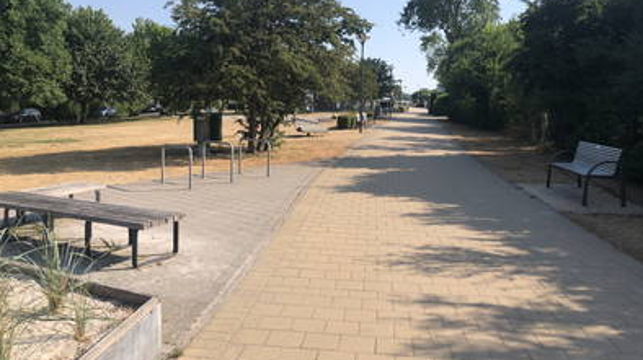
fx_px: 528
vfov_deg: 37.4
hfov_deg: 62.7
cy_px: 132
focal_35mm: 31
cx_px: 322
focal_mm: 4
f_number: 1.8
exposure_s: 1/1715
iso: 20
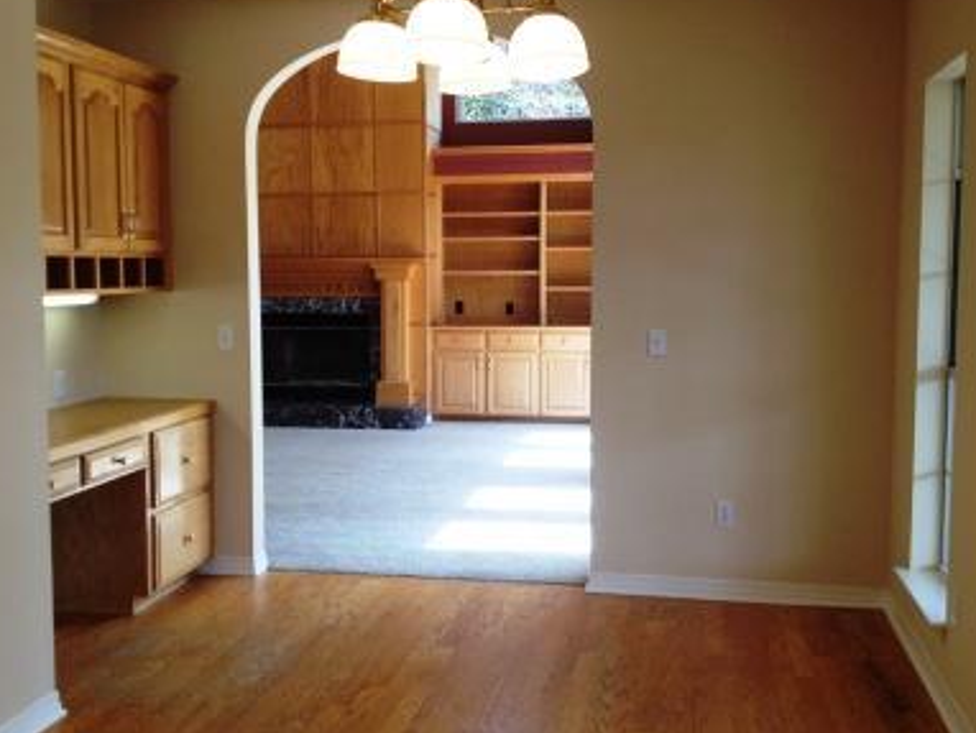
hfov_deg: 45.7
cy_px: 350
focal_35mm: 41
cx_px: 503
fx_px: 1157
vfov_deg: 35.2
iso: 80
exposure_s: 1/120
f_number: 2.4
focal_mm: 4.28
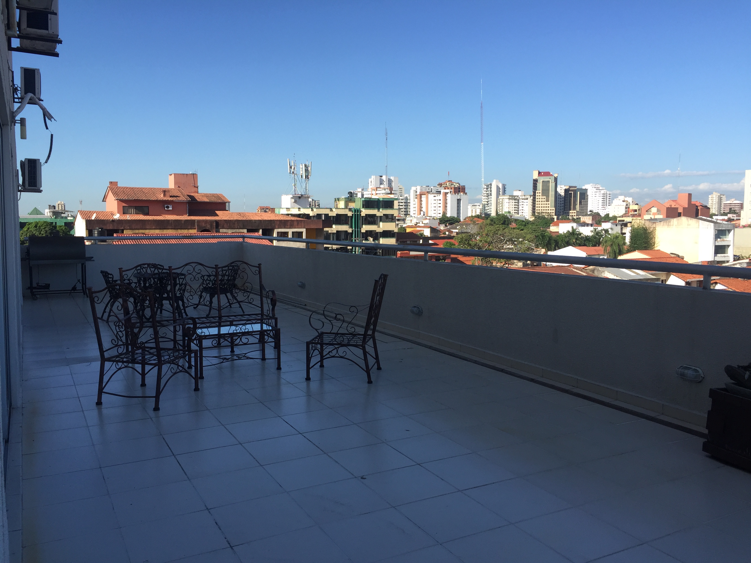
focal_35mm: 29
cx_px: 376
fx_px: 629
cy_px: 282
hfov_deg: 61.7
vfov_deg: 48.2
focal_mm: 4.15
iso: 32
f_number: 2.2
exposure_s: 1/1276
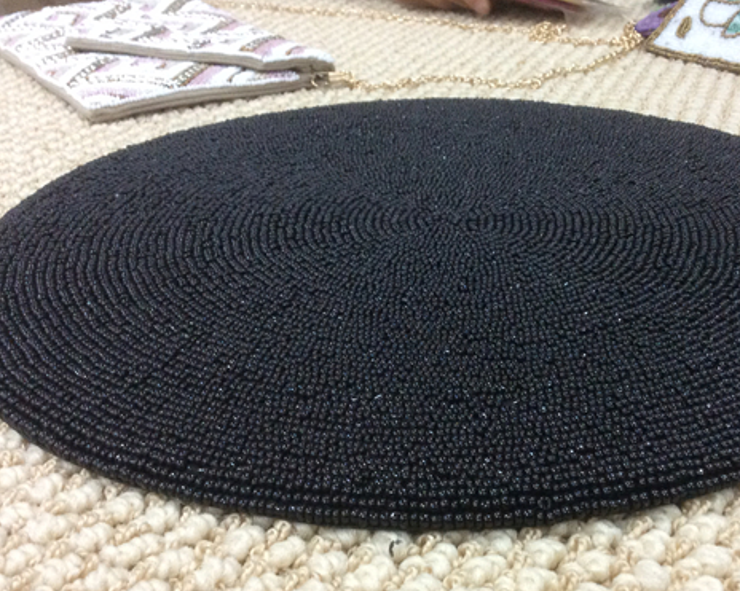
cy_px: 336
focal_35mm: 43
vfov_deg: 34.8
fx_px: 942
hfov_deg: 42.7
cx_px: 435
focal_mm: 3.3
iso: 250
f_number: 2.4
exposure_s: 1/25
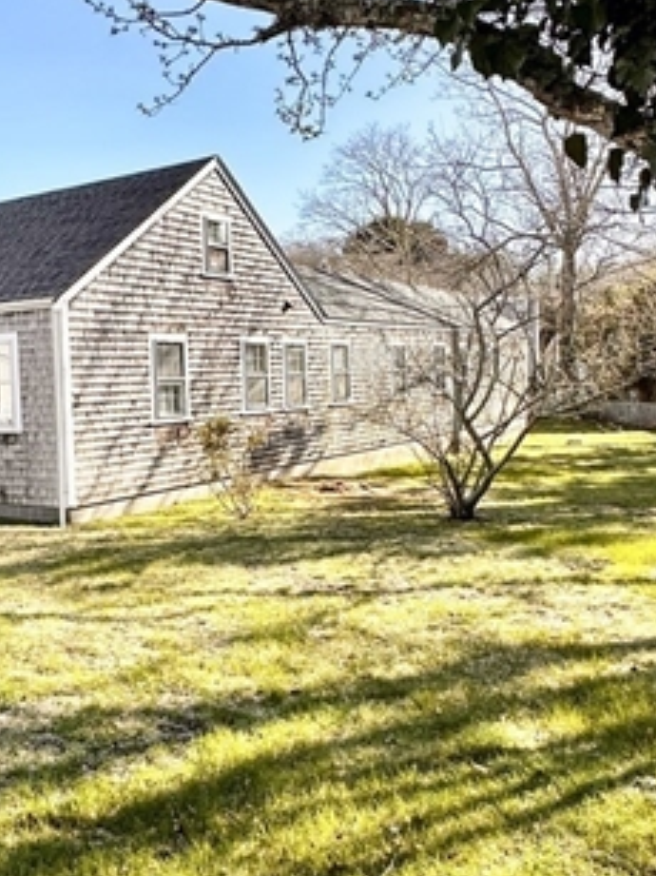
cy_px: 425
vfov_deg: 52.6
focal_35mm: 35
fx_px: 885
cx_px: 228
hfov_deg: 40.3
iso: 40
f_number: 2.2
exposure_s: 1/955
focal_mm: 2.22
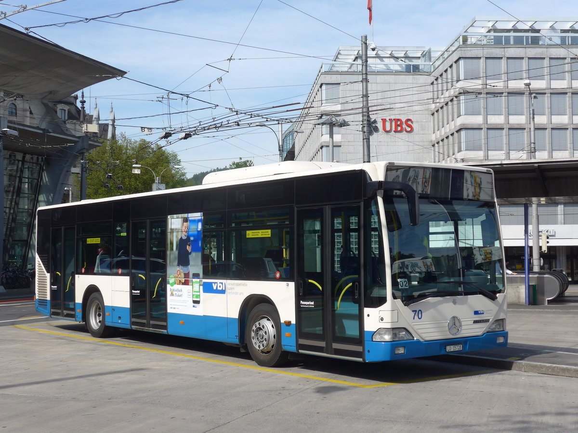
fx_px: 868
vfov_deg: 28.0
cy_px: 216
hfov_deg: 36.8
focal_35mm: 52
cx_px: 289
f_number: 3.3
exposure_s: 1/1000
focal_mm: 10.7
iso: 80
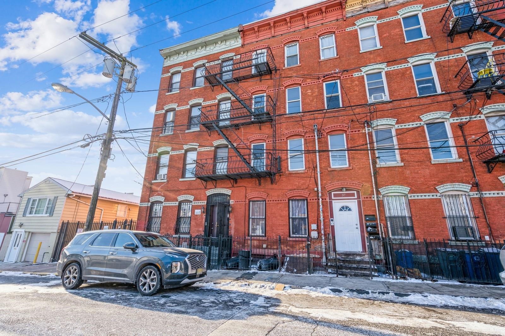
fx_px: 224
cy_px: 168
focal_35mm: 16
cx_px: 252
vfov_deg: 73.7
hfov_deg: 96.7
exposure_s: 1/80
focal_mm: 16
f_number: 8
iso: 100
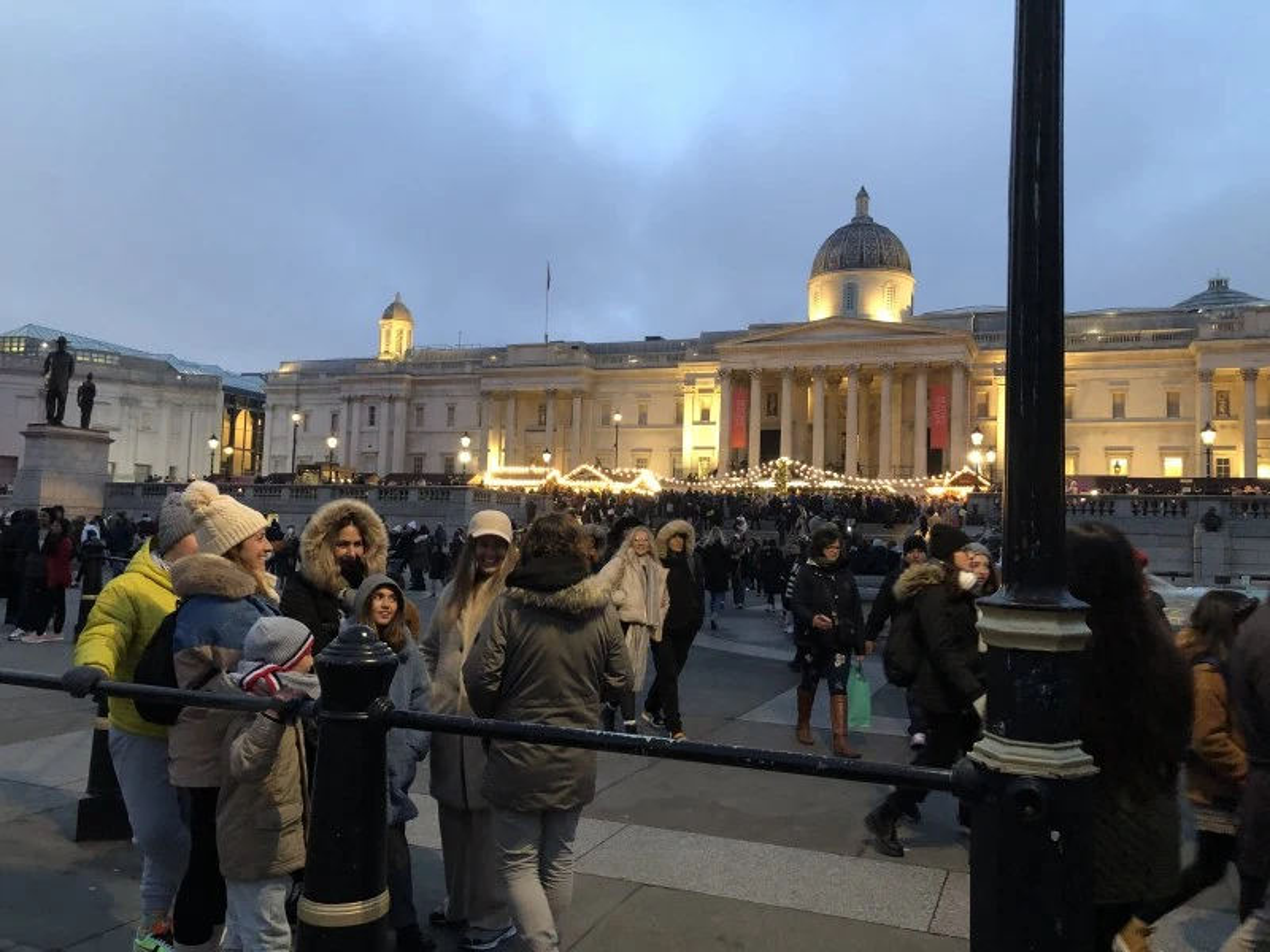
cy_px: 476
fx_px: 1027
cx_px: 635
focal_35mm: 28
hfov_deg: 63.4
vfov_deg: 49.7
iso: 100
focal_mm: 4
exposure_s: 1/14
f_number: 1.8
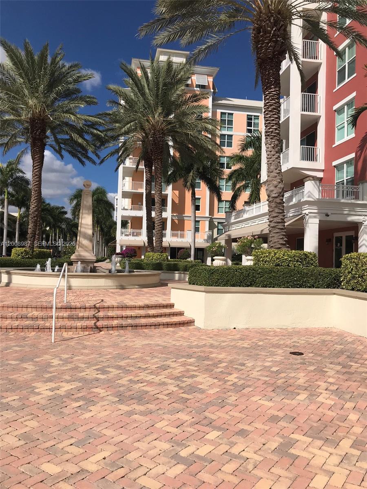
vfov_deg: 63.4
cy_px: 244
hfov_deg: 49.7
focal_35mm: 28
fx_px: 396
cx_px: 184
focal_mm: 3.99
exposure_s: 1/6410
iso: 25
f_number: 1.8
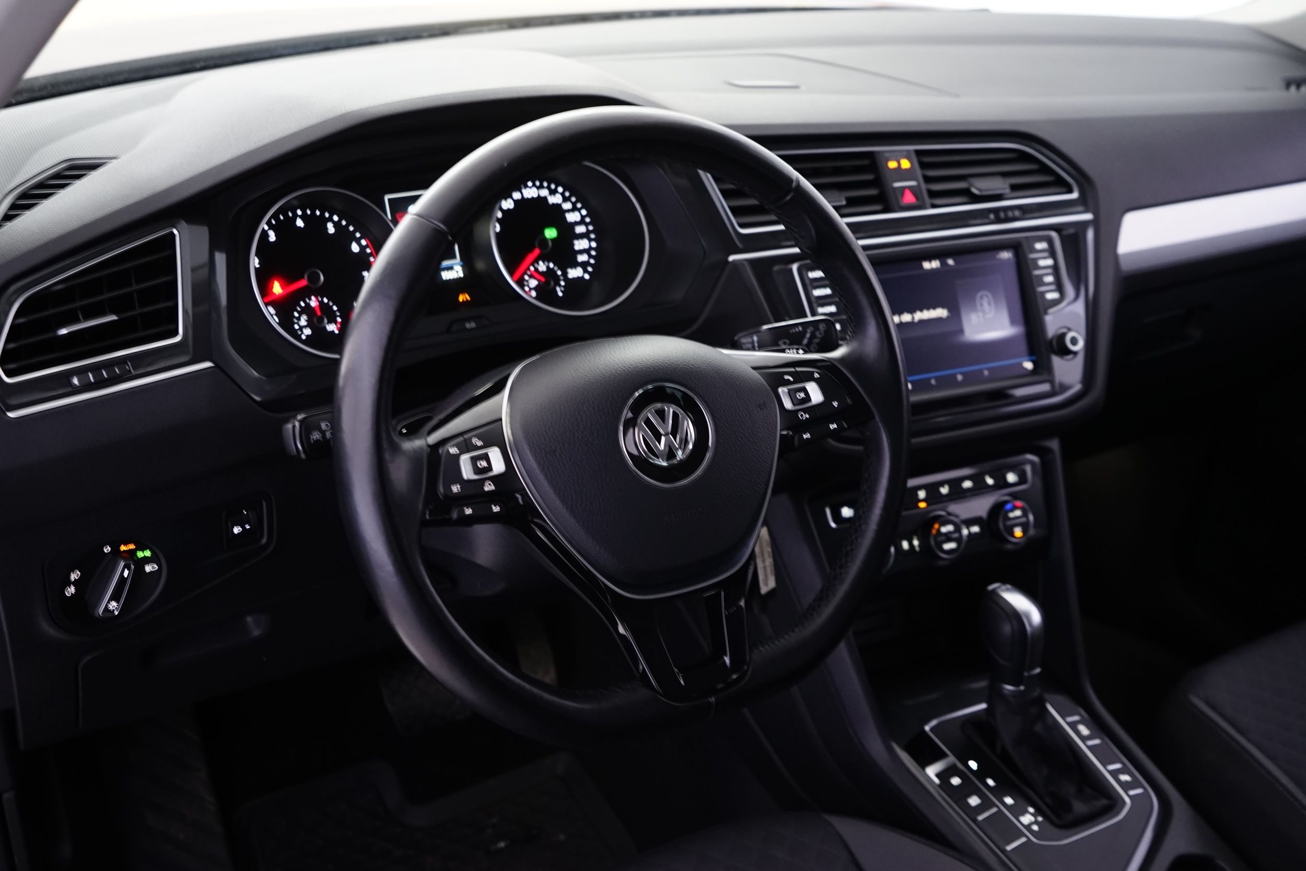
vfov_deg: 35.9
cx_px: 653
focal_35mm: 37
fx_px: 1342
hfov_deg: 51.9
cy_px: 436
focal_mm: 37
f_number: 5
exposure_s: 1/8
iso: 1250
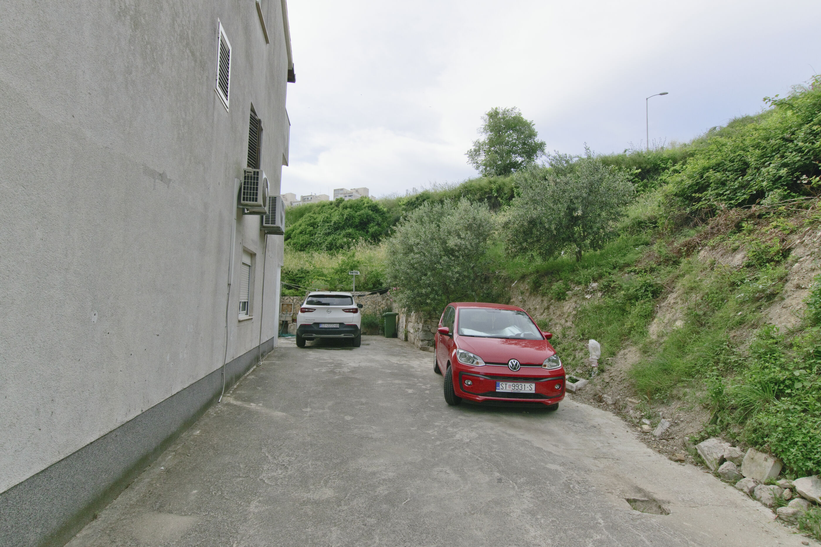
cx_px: 410
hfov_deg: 90.0
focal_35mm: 18
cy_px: 274
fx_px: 410
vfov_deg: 67.4
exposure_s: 1/500
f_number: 11
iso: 400
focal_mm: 12
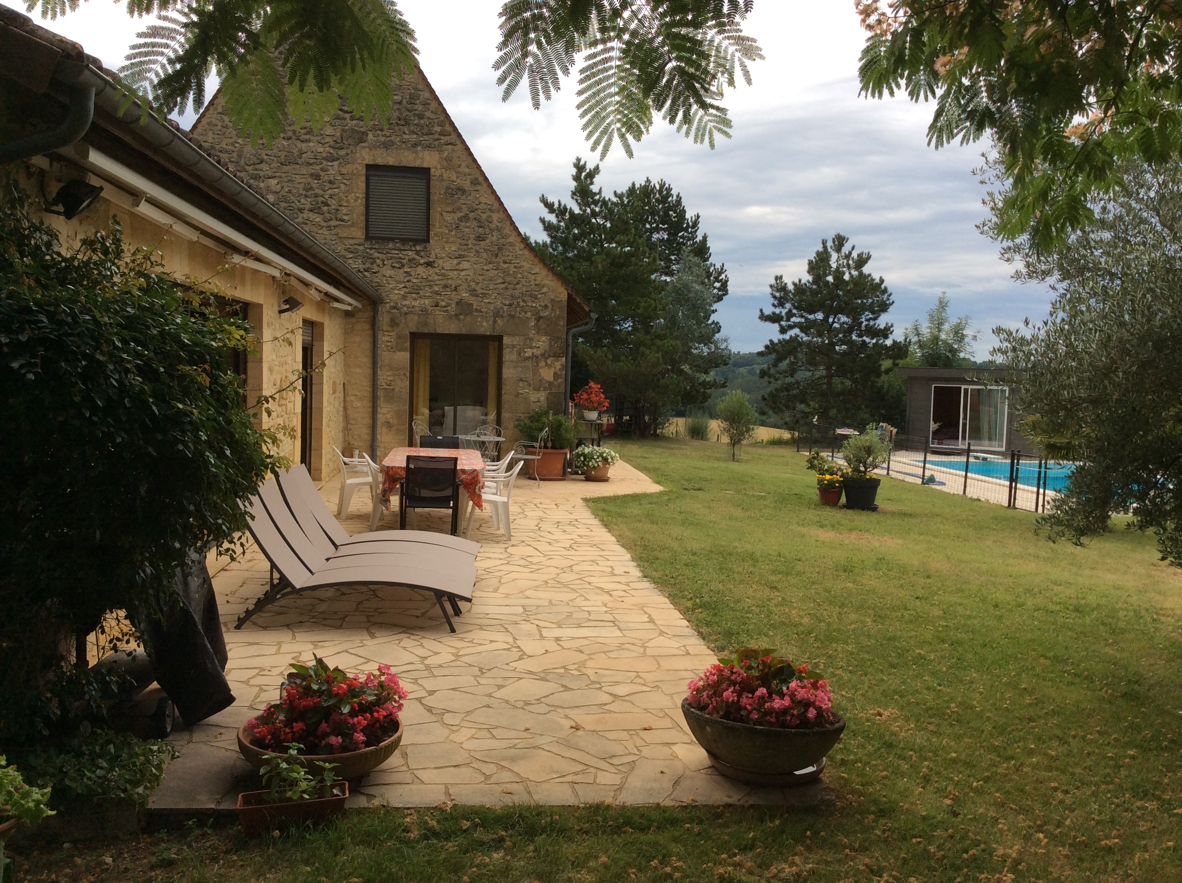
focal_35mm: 32
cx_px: 591
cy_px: 442
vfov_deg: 44.1
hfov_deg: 56.9
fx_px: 1091
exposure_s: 1/184
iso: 32
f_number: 2.4
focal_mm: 3.3
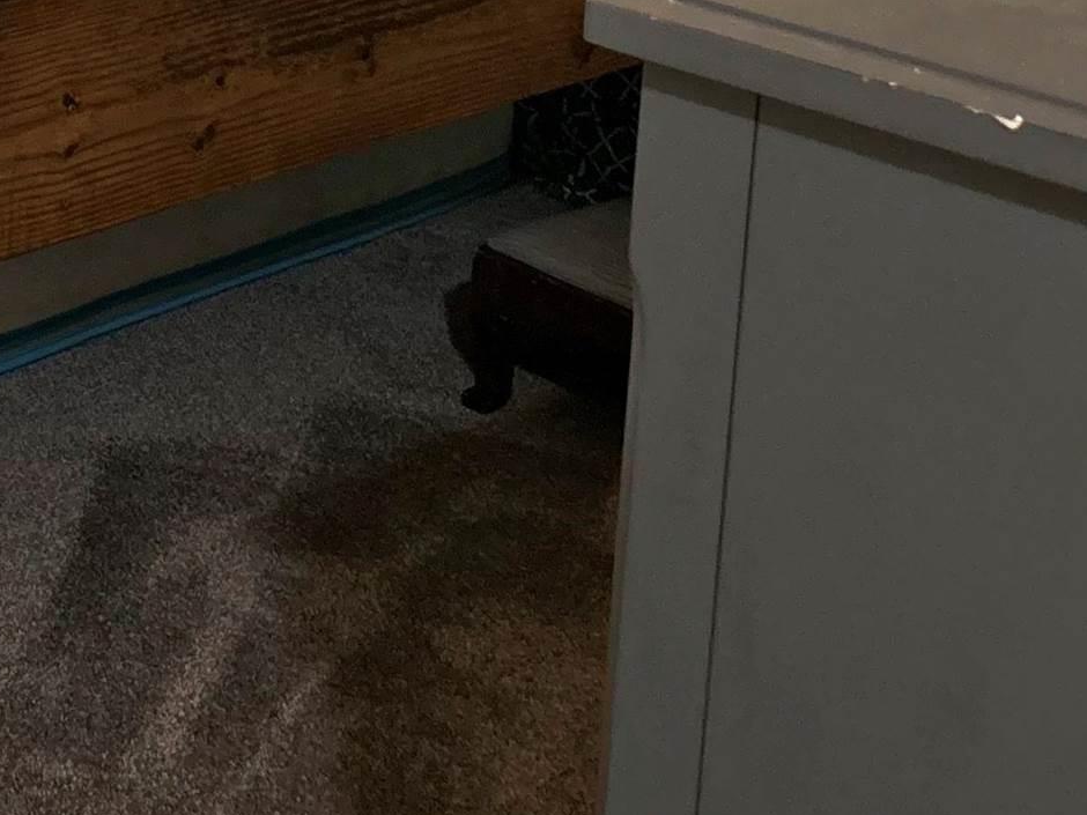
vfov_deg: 15.7
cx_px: -481
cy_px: -465
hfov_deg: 20.2
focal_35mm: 85
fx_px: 2669
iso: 250
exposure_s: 1/60
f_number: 1.5
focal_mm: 5.7
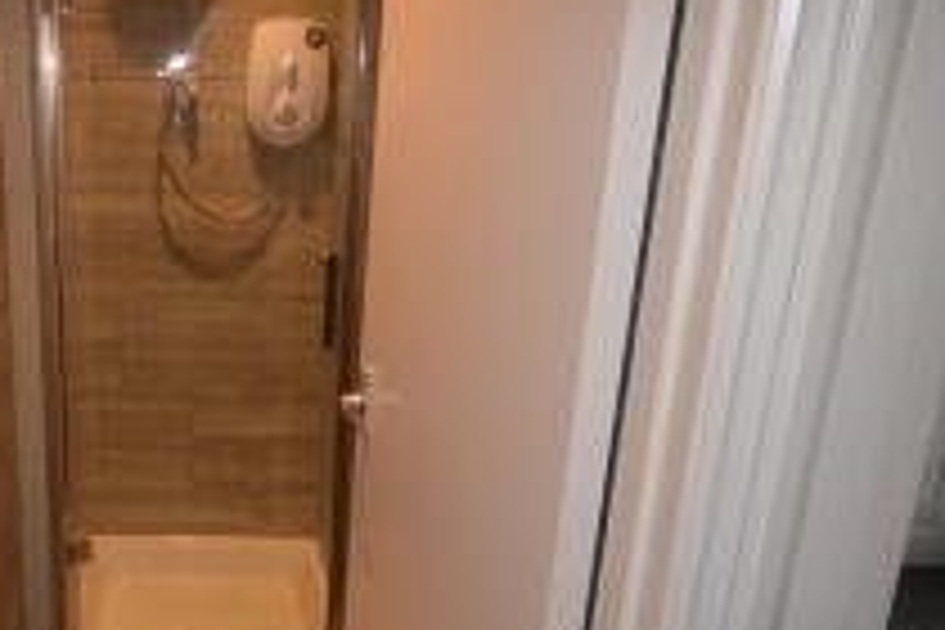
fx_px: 892
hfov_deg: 51.2
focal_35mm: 34
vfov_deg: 38.6
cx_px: 148
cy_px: 403
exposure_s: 1/60
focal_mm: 10
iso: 500
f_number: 4
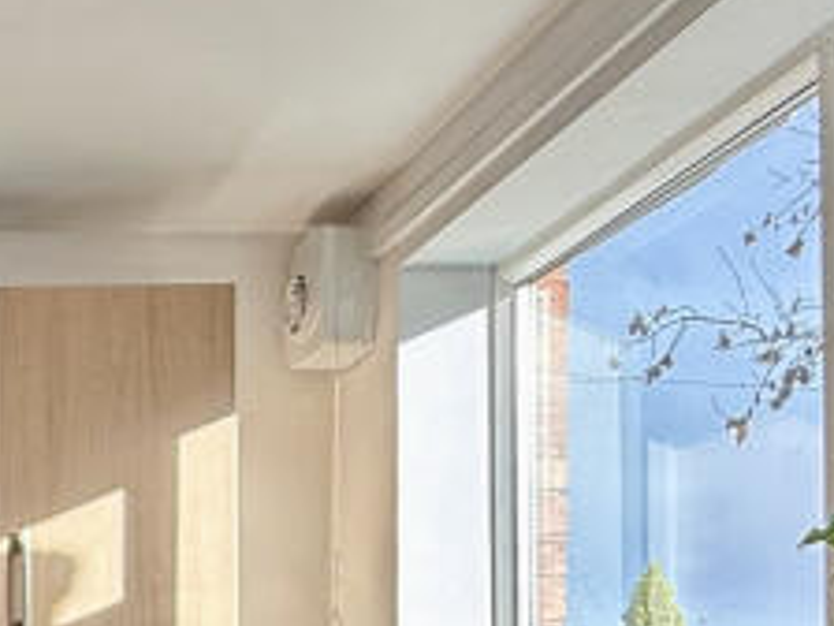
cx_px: -276
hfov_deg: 25.6
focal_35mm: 64
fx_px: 1542
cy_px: 782
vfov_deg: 21.1
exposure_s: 1/140
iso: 64
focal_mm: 2.22
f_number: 2.2
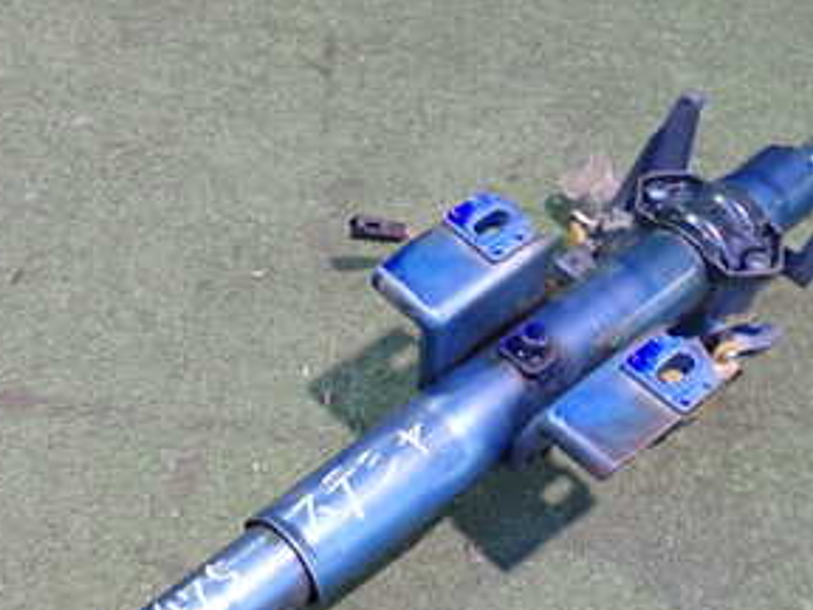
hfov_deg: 36.1
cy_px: 610
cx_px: 217
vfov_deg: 26.5
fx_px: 1221
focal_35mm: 52
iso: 400
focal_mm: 4.5
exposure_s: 1/20
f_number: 2
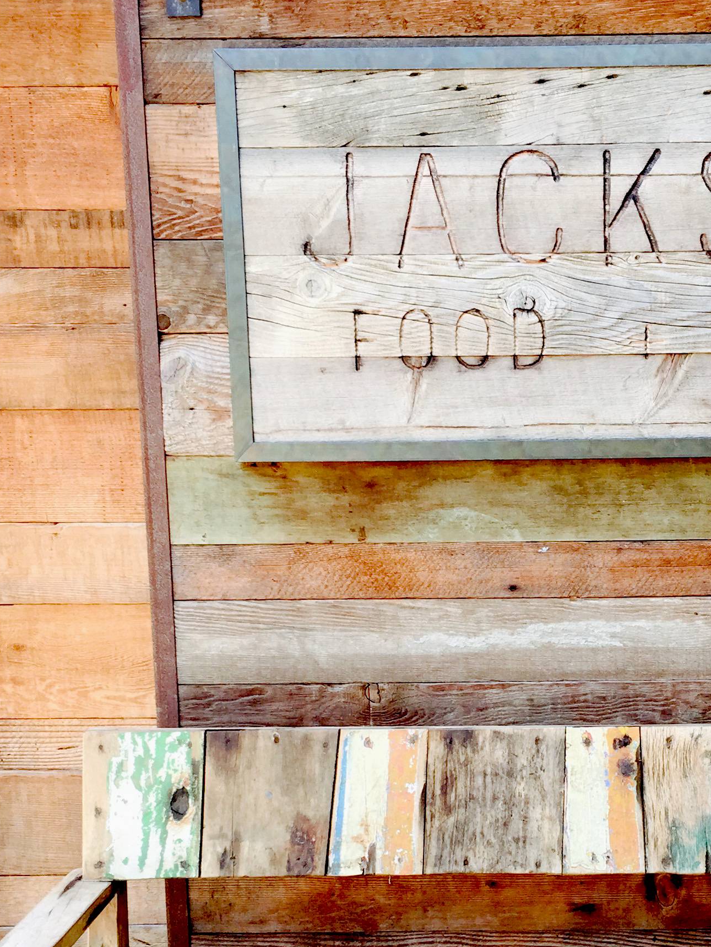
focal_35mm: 55
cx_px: 542
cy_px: 680
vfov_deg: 34.4
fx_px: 1506
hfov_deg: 26.2
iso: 40
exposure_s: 1/120
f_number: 2.2
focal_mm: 4.15
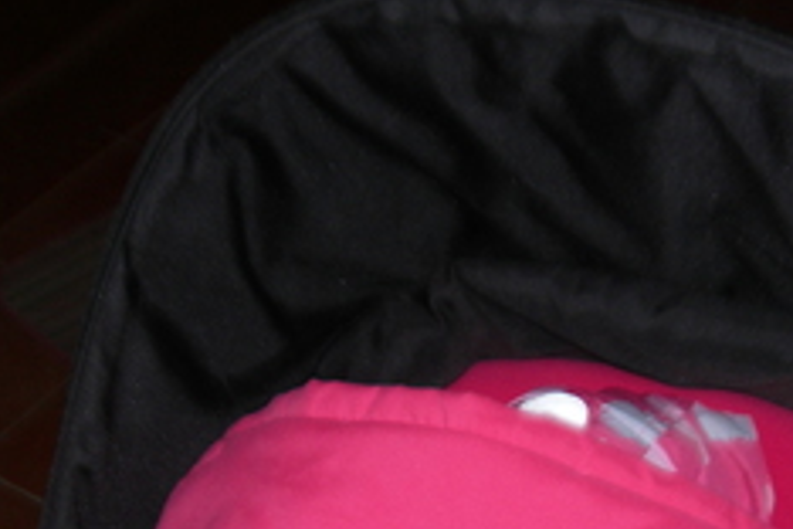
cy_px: 532
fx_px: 1674
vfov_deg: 17.5
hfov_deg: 26.6
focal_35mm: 76
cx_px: 468
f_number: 2.8
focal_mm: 7.8
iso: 50
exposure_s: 1/60.1
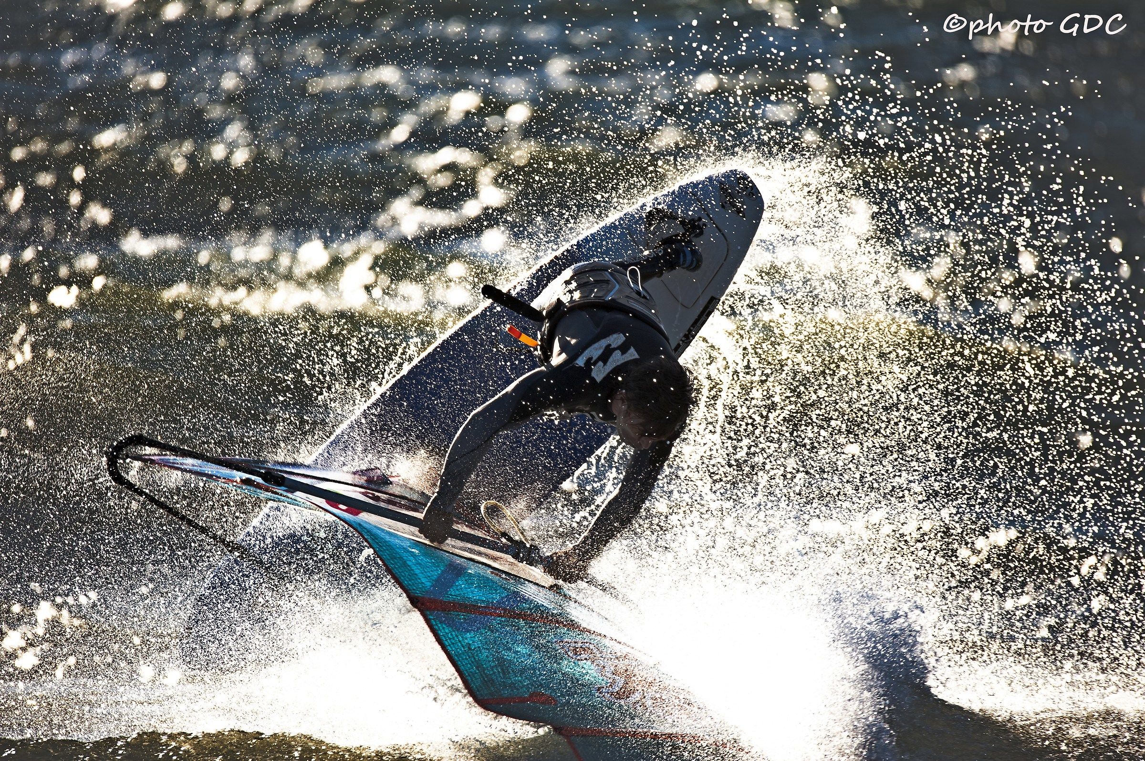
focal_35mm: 600
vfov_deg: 2.3
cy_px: 380
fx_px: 19067
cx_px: 572
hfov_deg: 3.4
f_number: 6.3
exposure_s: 1/1600
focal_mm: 600
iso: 400
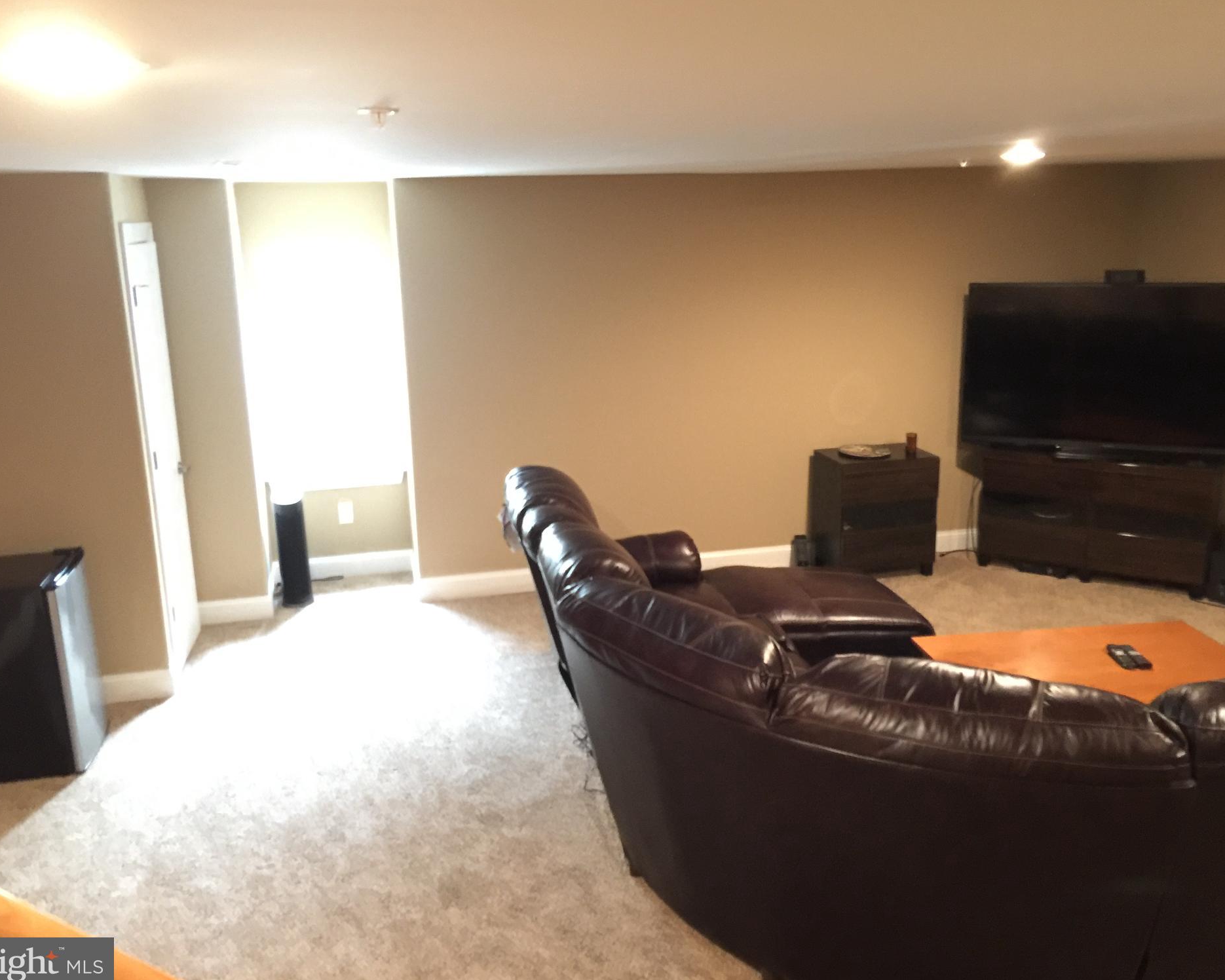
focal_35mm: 31
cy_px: 488
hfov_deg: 57.2
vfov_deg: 47.1
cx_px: 621
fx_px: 1124
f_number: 2.2
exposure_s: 1/4
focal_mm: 4.15
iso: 200
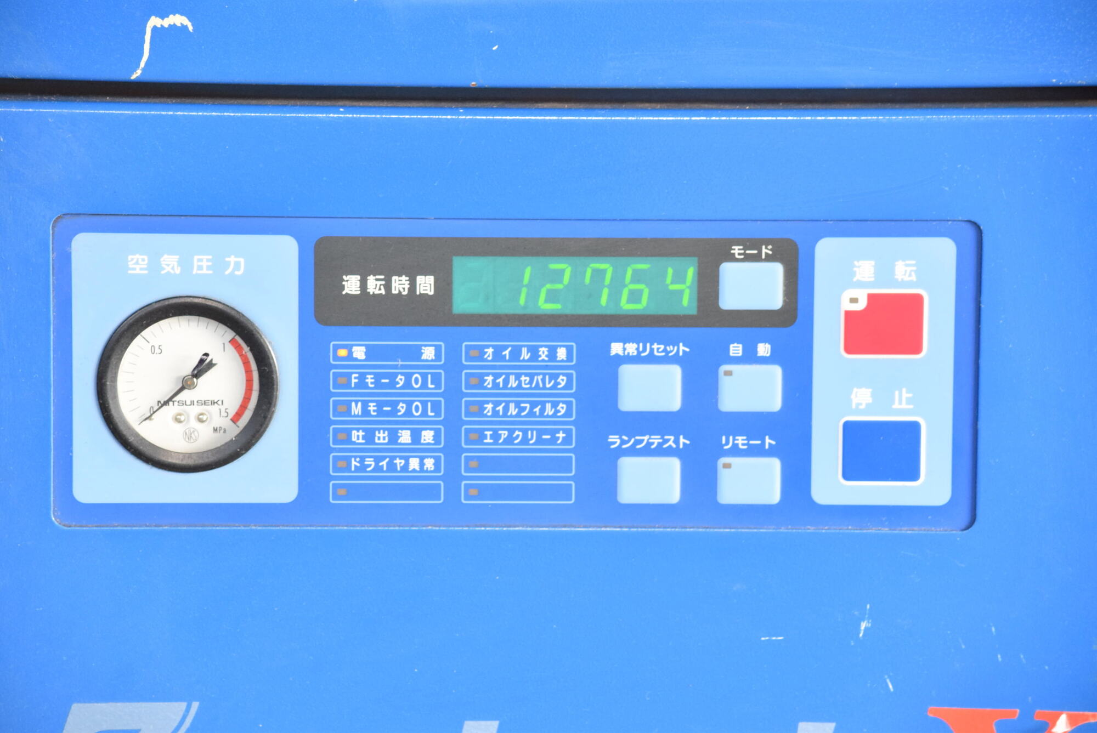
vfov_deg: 8.7
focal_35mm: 158
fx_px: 4803
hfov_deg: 13.0
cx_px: 548
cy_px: 366
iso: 1250
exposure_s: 1/25
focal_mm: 105
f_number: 6.3
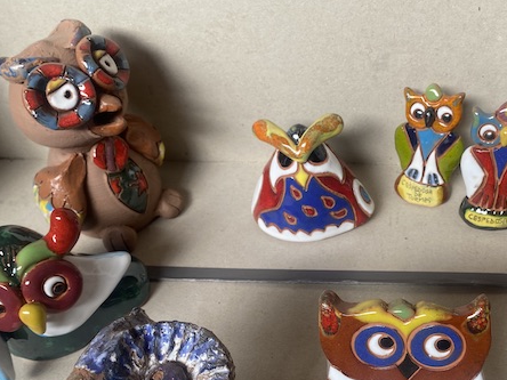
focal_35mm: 41
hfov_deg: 45.1
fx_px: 601
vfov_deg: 34.5
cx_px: 340
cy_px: 276
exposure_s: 1/141
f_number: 1.8
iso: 32
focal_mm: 4.25
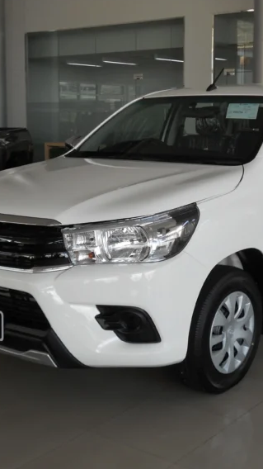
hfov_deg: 21.3
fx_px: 695
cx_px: 186
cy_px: 232
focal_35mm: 56
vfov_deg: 37.2
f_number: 3.9
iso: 80
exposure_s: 1/60
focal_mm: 6.9
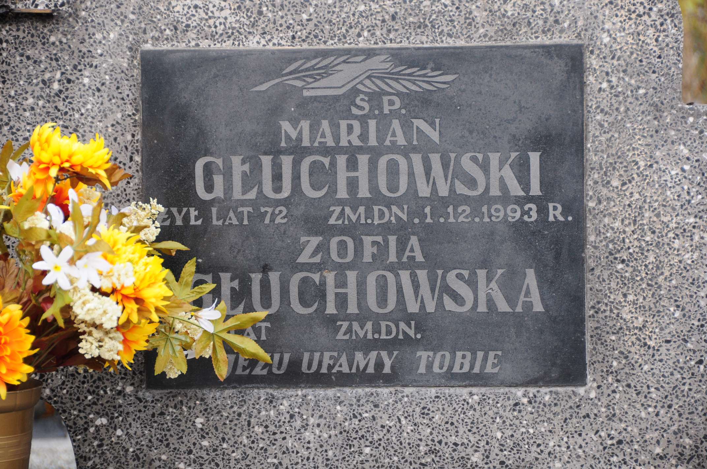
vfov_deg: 8.2
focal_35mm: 168
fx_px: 3295
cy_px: 234
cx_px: 354
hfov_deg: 12.2
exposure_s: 1/400
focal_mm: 112
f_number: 7.1
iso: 500
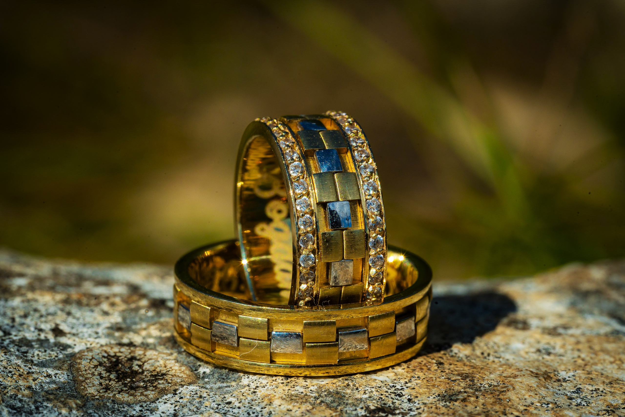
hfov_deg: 19.5
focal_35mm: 105
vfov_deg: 13.0
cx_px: 312
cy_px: 208
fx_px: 1823
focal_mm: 105
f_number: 16
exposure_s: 1/400
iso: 200
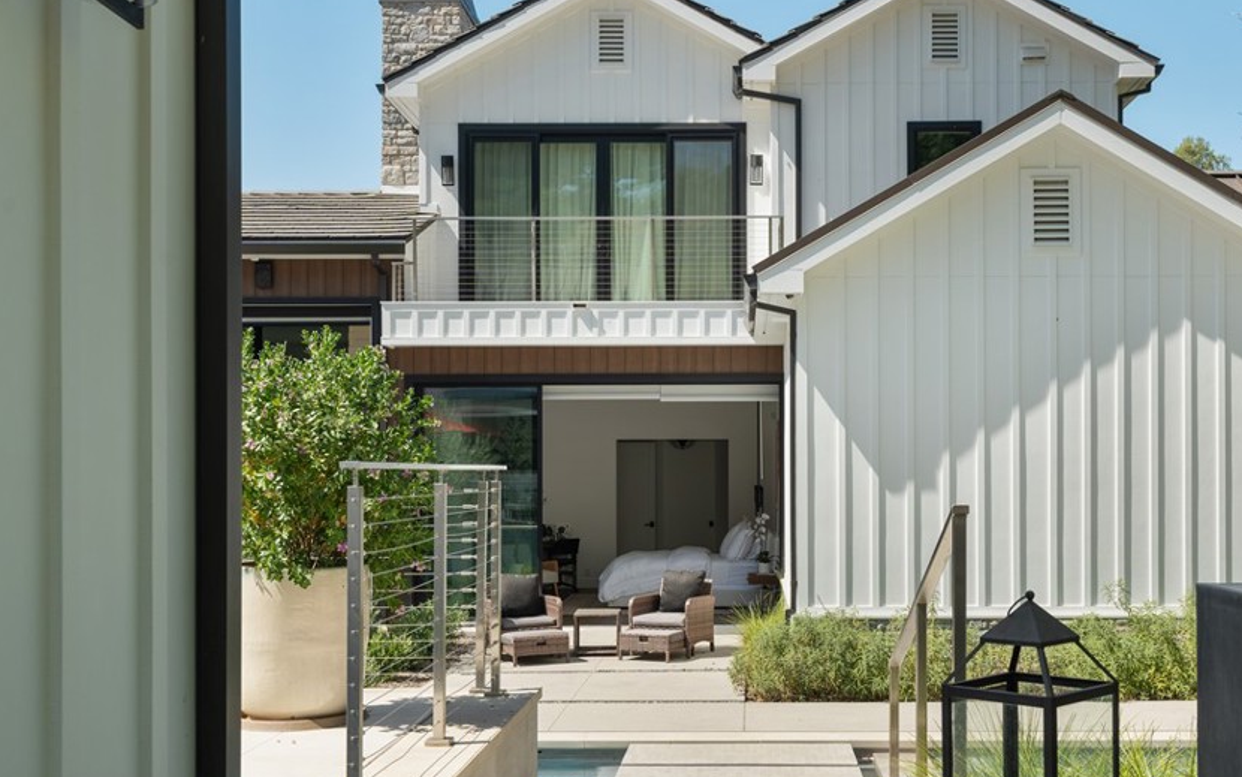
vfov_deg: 29.2
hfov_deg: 45.1
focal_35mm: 44
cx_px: 733
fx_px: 1490
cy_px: 445
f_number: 8
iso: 125
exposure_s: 1/160
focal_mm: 35
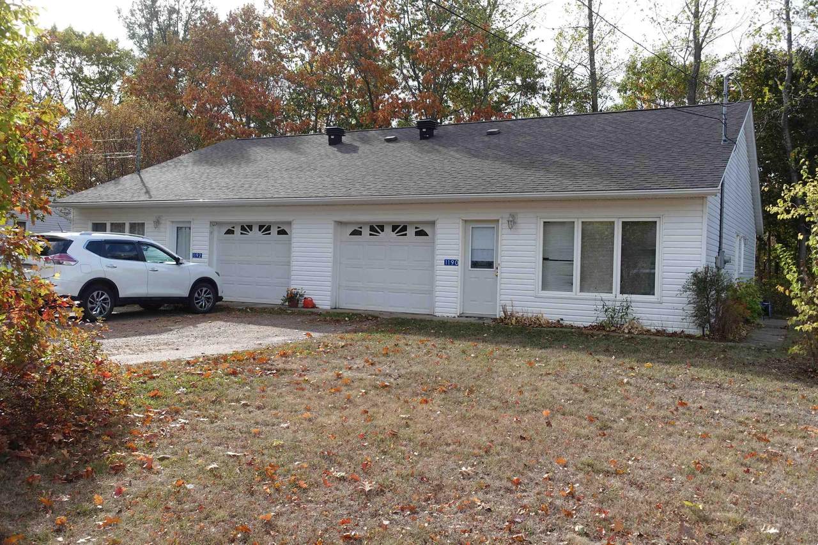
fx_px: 727
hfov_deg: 58.7
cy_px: 272
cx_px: 409
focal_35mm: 32
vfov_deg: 41.1
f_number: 3.2
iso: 125
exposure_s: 1/100
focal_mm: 11.56
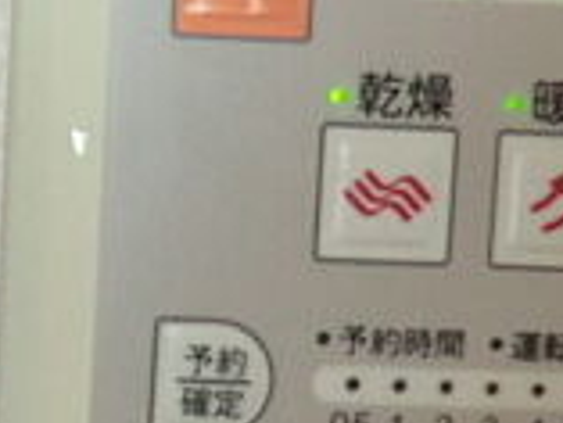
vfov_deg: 15.1
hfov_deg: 18.6
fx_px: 1595
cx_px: -161
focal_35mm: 98
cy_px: 165
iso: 200
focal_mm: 4.3
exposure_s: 1/30
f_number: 3.2
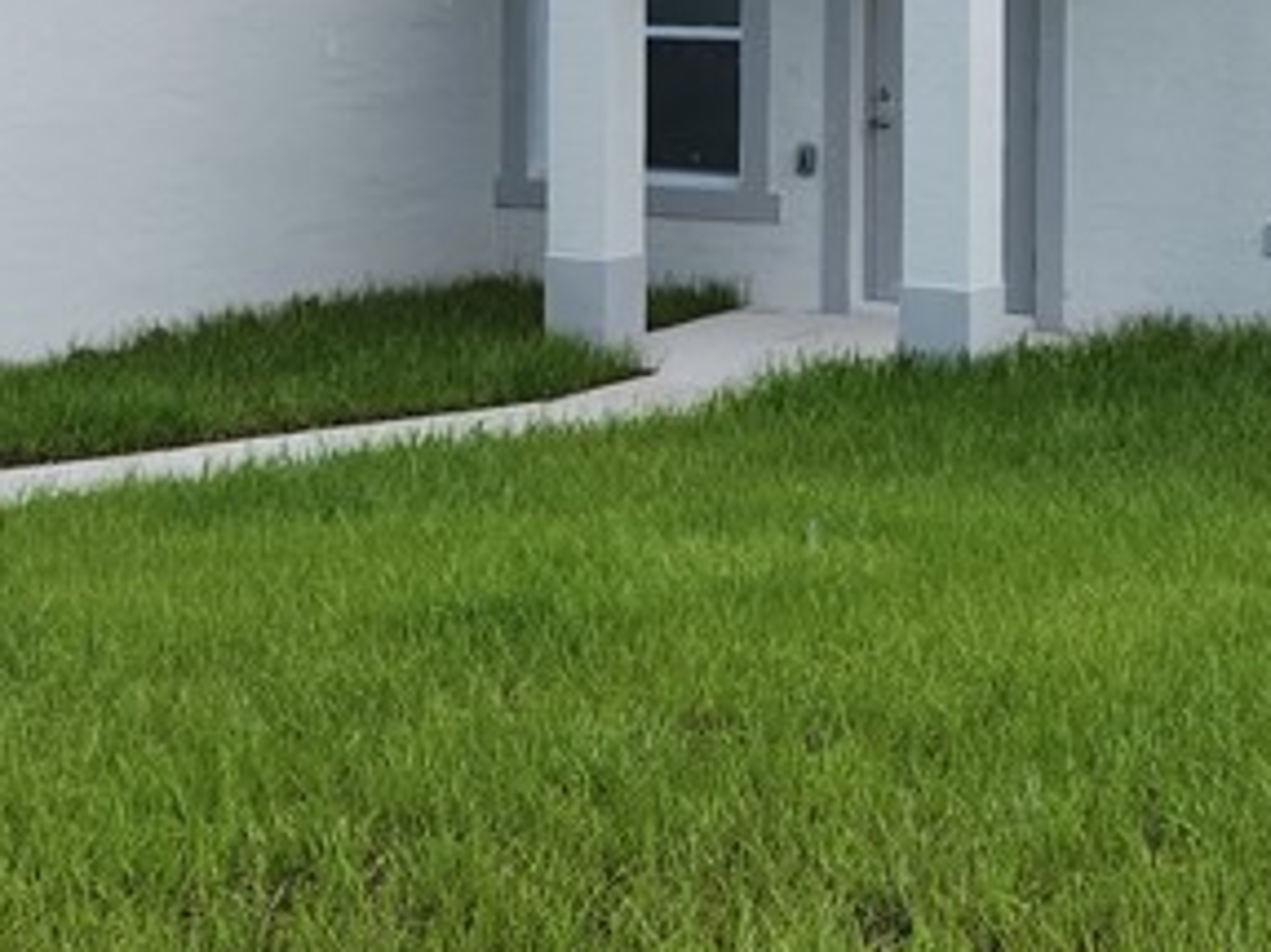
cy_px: 22
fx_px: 3010
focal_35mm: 82
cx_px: 806
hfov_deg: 23.8
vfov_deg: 17.6
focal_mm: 5.4
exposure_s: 1/1019
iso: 20
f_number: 1.8
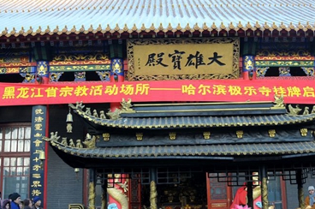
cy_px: 115
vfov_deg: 30.4
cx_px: 175
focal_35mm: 44
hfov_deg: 44.5
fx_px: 384
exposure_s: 1/125
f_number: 4.5
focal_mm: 24
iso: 200
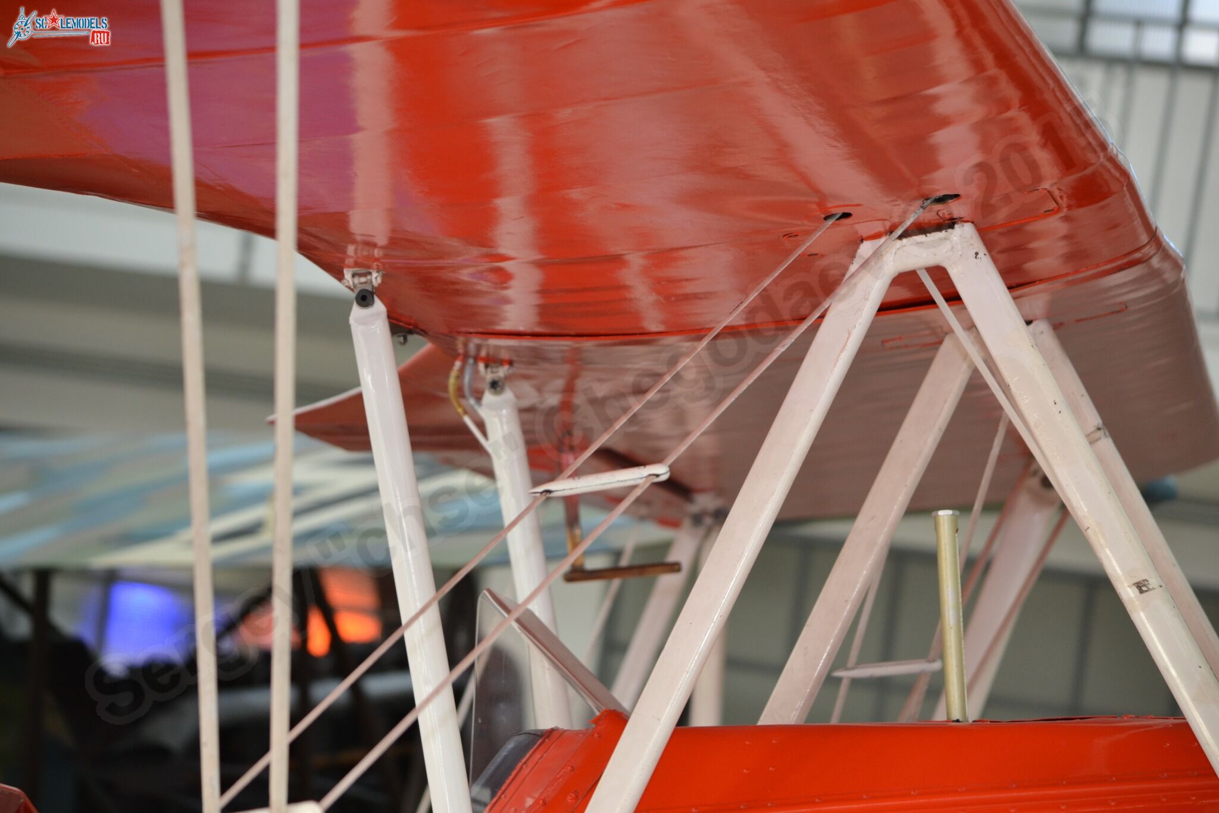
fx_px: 6094
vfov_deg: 7.6
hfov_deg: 11.4
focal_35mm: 180
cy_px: 406
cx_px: 610
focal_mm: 120
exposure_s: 1/60
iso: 400
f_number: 4.8
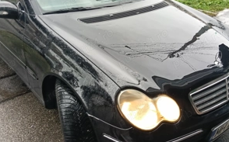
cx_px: 115
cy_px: 61
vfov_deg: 32.6
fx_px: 243
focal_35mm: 39
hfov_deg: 50.4
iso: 80
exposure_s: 1/33.3
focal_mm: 3.98
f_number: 1.8
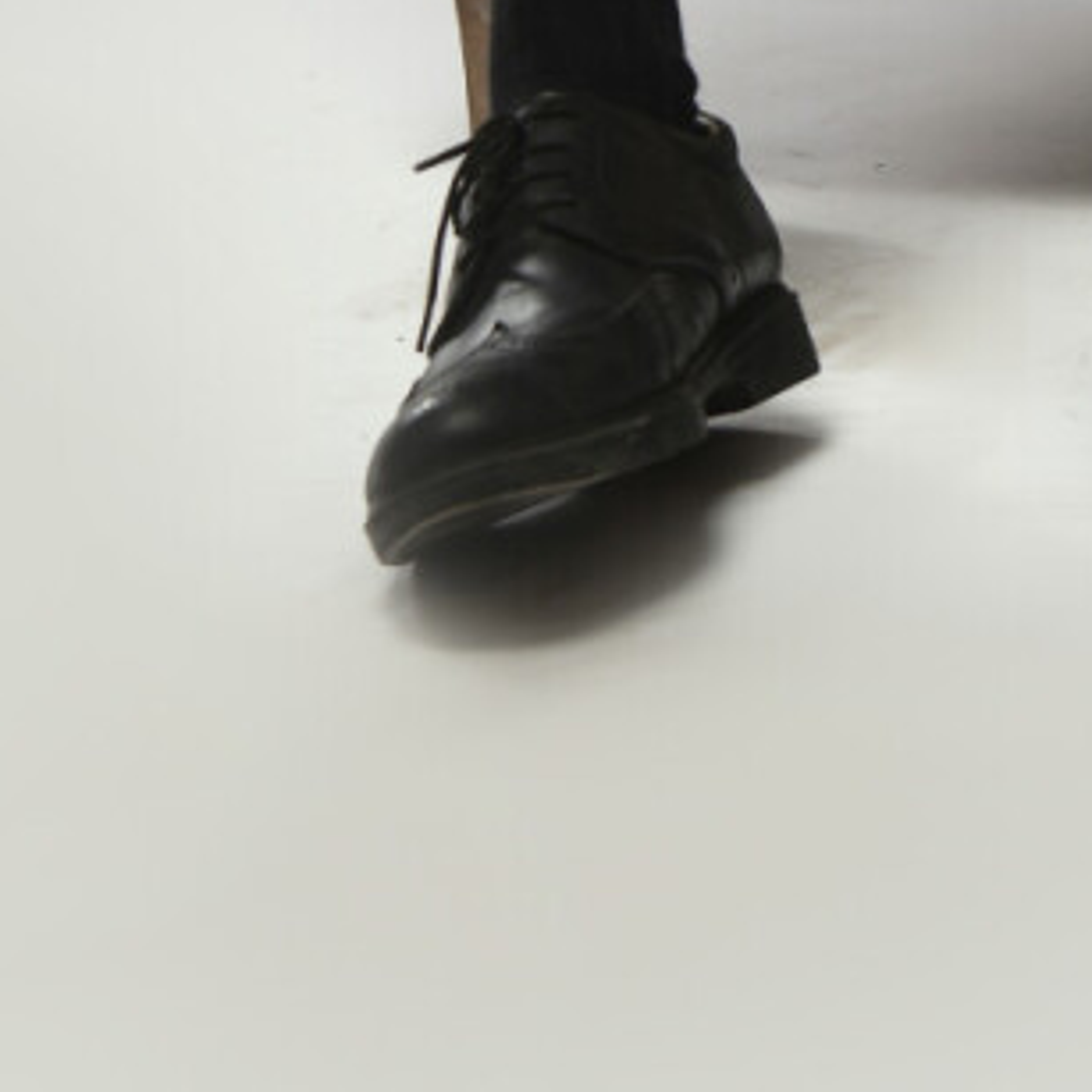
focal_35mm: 133
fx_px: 4747
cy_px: -871
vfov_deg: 12.1
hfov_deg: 12.8
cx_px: 1277
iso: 400
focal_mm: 40
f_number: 5.6
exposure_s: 1/125
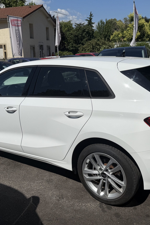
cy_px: 114
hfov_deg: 38.9
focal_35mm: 34
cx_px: 73
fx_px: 212
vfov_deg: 55.8
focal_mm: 6.76
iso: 80
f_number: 1.78
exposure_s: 1/14286
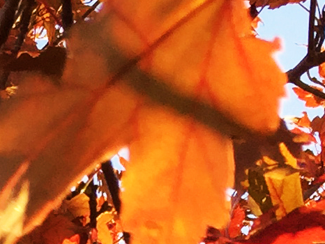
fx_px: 1907
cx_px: -250
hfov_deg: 9.3
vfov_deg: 6.6
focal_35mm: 203
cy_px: 766
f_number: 2.2
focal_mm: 4.15
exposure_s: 1/306
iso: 32
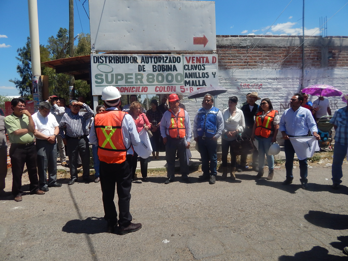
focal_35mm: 23
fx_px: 231
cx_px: 174
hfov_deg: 73.9
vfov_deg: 58.9
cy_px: 130
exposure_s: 1/640
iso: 125
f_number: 6
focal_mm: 4
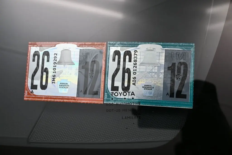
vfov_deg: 35.5
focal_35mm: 38
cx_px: 116
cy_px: 78
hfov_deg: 51.3
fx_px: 242
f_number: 5.6
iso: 180
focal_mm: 25
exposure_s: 1/250
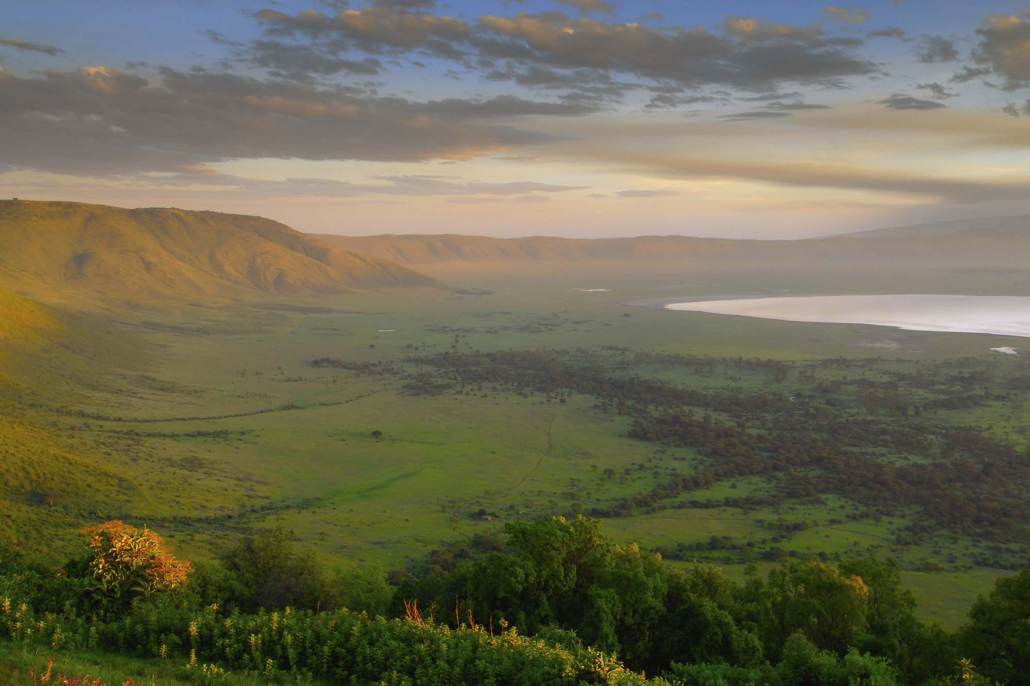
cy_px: 343
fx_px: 815
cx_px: 515
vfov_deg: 45.7
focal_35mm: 28
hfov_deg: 64.6
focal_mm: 19
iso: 125
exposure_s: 1.5
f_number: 22
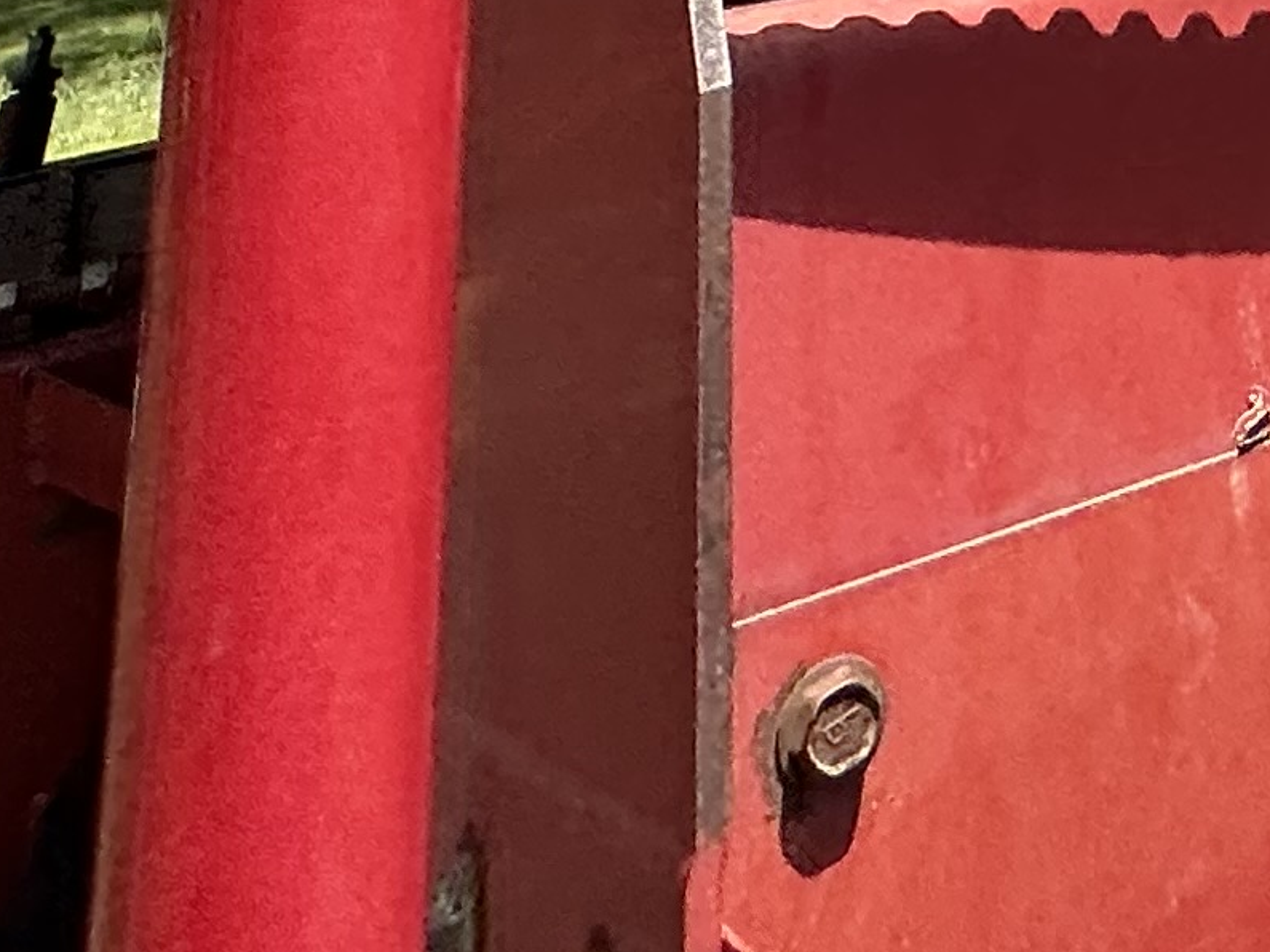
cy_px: -1414
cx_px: 1823
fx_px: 2604
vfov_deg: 13.8
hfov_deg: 23.0
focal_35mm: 71
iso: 40
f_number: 2.2
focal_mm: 2.22
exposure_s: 1/1159
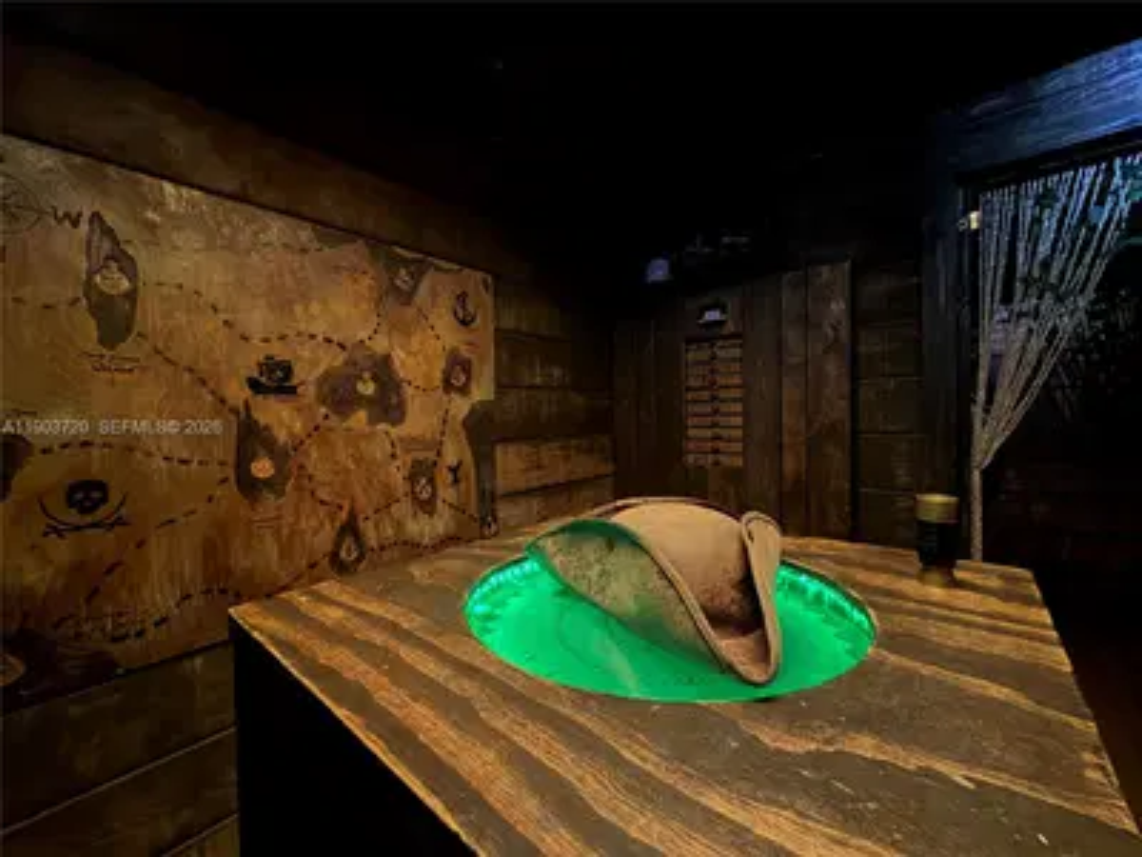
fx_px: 462
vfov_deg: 85.7
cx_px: 571
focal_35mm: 14
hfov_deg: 102.1
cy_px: 428
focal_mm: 2.22
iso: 1000
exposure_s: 1/12
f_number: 2.2
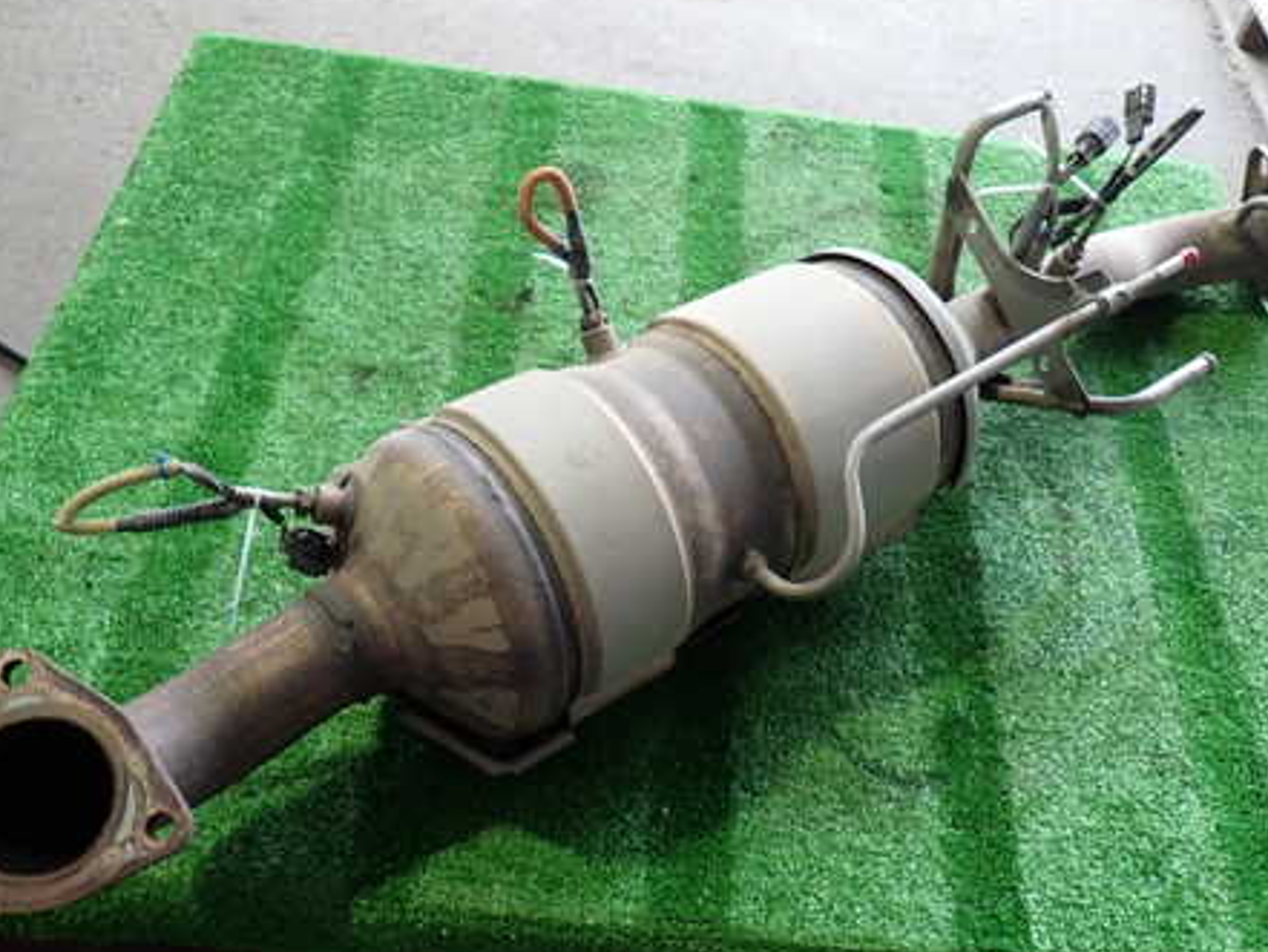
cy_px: 558
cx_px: 618
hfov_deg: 53.9
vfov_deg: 41.7
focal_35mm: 34
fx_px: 1246
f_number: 2
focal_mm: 4.5
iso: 200
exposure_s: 1/40
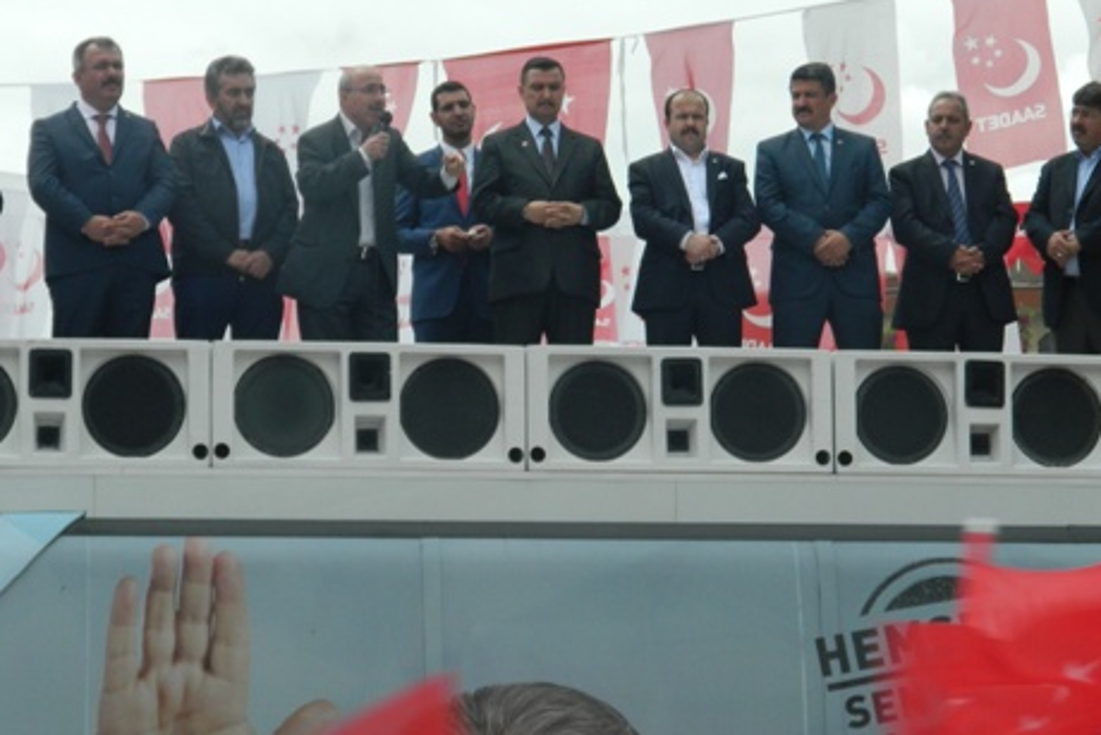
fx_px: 4558
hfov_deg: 13.8
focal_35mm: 149
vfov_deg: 9.2
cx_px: 610
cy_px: 318
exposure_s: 1/160
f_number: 12.6
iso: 110
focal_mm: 18.6
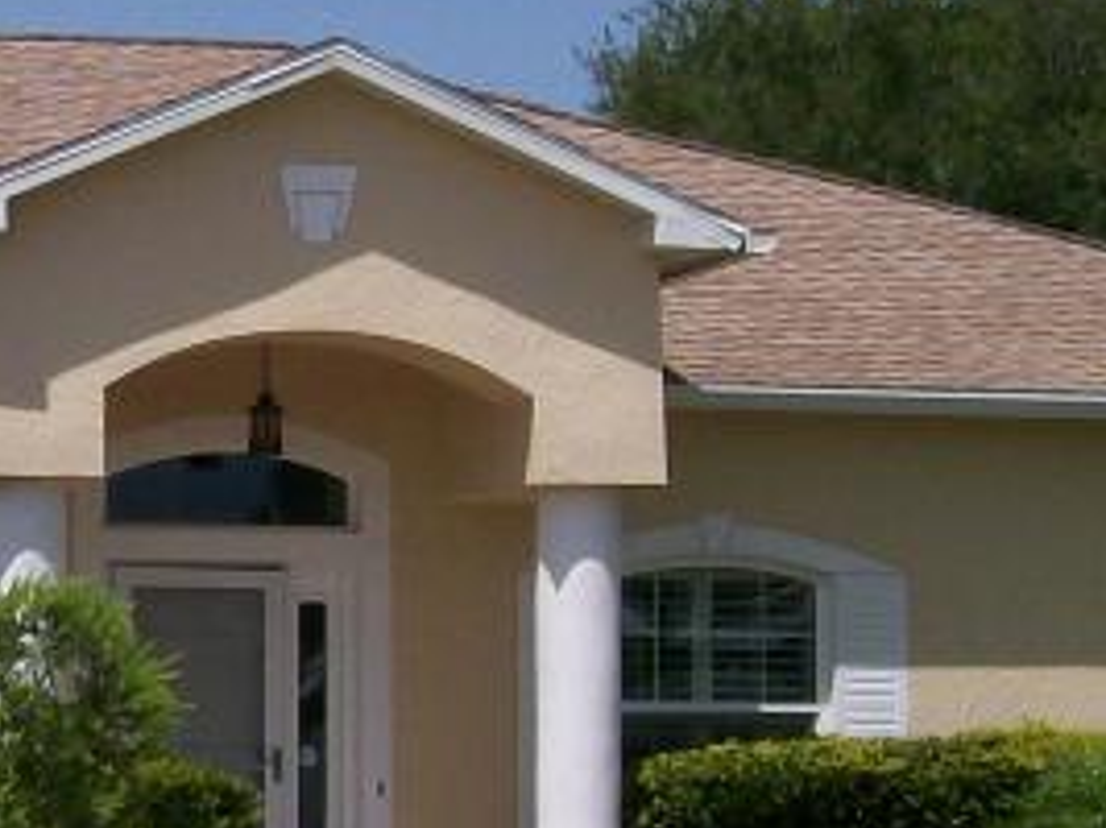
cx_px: -141
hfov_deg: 14.0
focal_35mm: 138
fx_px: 4407
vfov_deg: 10.7
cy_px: 339
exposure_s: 1/1267
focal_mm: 6
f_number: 4.8
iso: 80
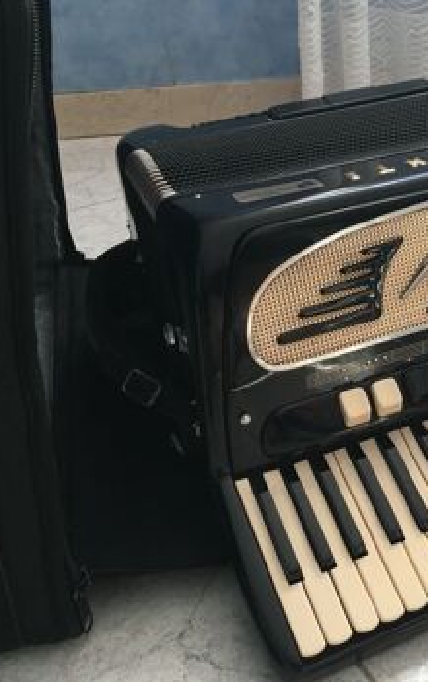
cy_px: 346
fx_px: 782
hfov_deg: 29.5
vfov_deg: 47.2
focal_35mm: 42
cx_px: 375
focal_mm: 4.15
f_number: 2.2
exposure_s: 1/33
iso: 125
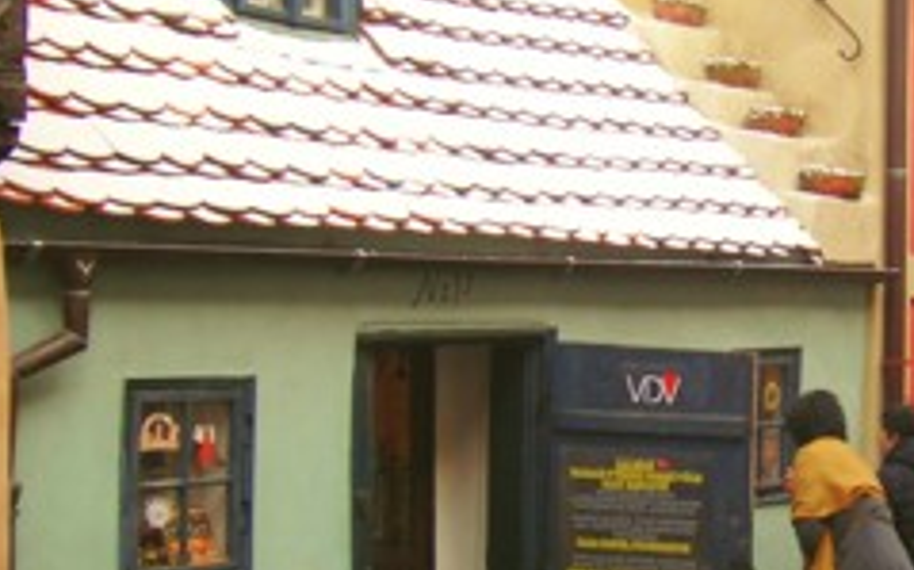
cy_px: 264
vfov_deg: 18.1
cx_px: 784
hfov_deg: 27.8
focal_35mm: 72
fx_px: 1792
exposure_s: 1/125
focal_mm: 60
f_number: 2.8
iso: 64
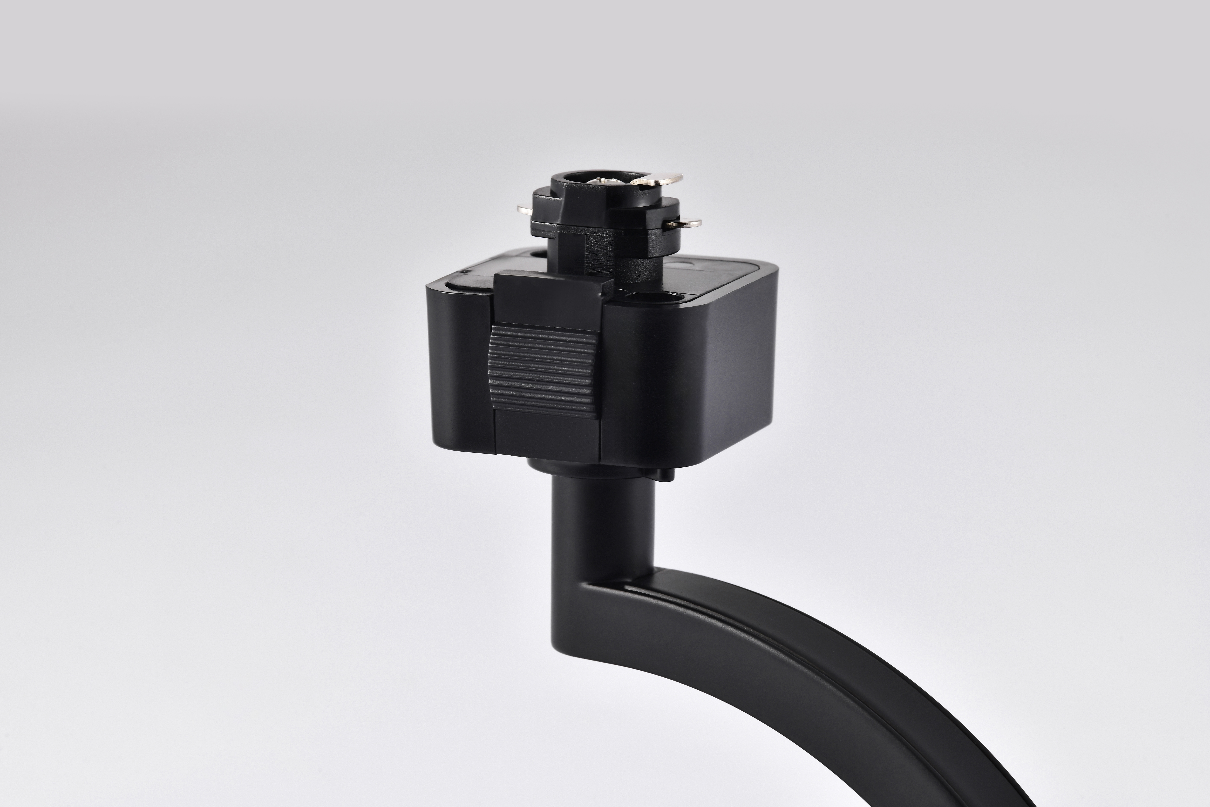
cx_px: 605
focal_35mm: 100
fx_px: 3361
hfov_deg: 20.4
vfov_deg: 13.7
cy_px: 404
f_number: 16
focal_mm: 100
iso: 125
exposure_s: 1/40
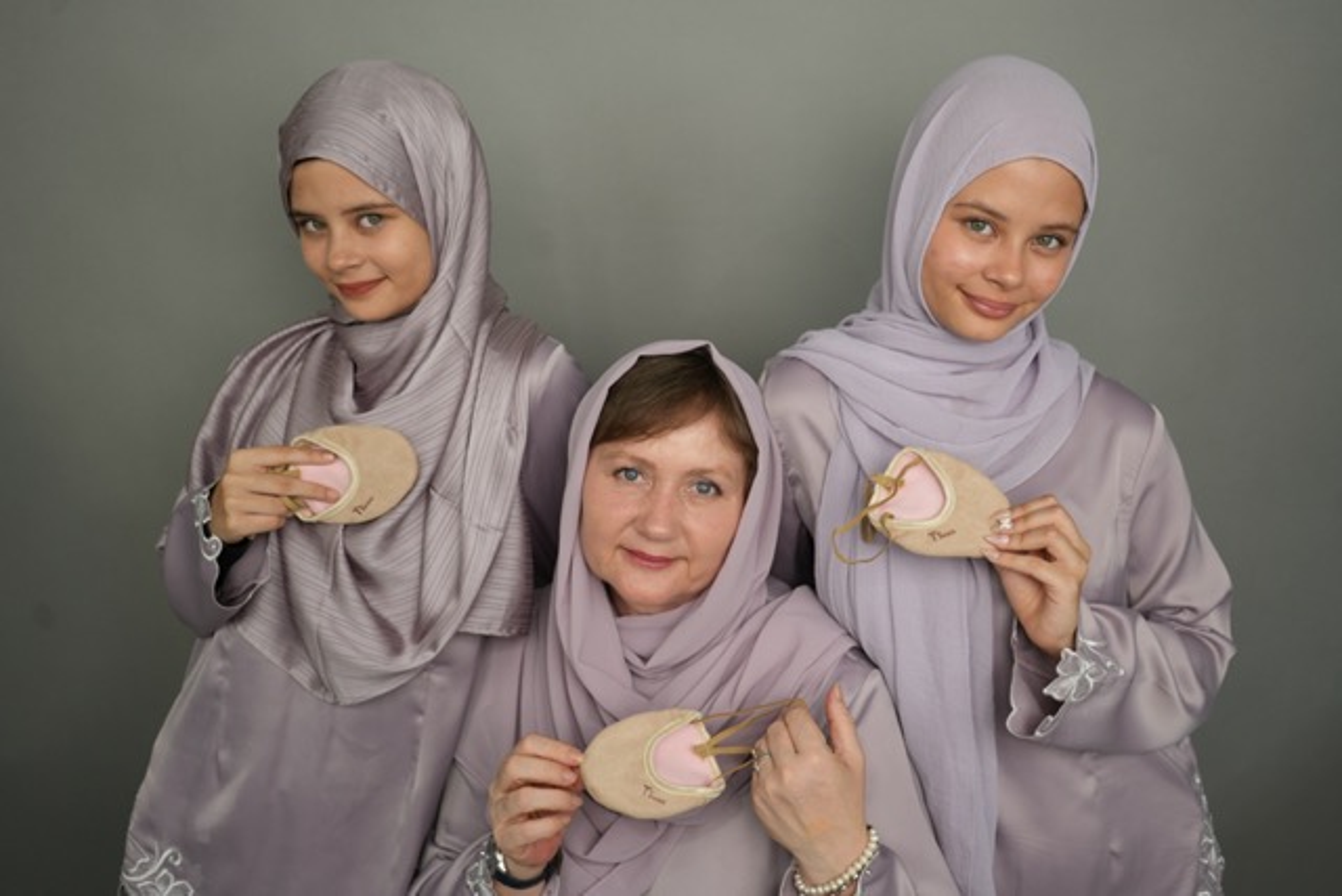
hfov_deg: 57.2
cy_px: 448
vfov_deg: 40.0
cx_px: 671
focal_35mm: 33
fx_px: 1230
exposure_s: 1/80
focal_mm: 33
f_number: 4
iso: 100
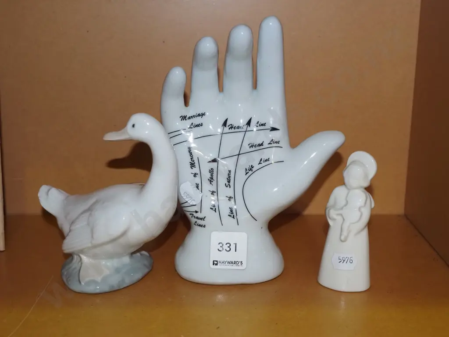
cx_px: 224
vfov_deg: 29.1
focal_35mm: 50
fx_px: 649
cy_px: 168
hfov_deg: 38.2
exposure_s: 1/160
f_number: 5.6
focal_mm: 25
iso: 2500
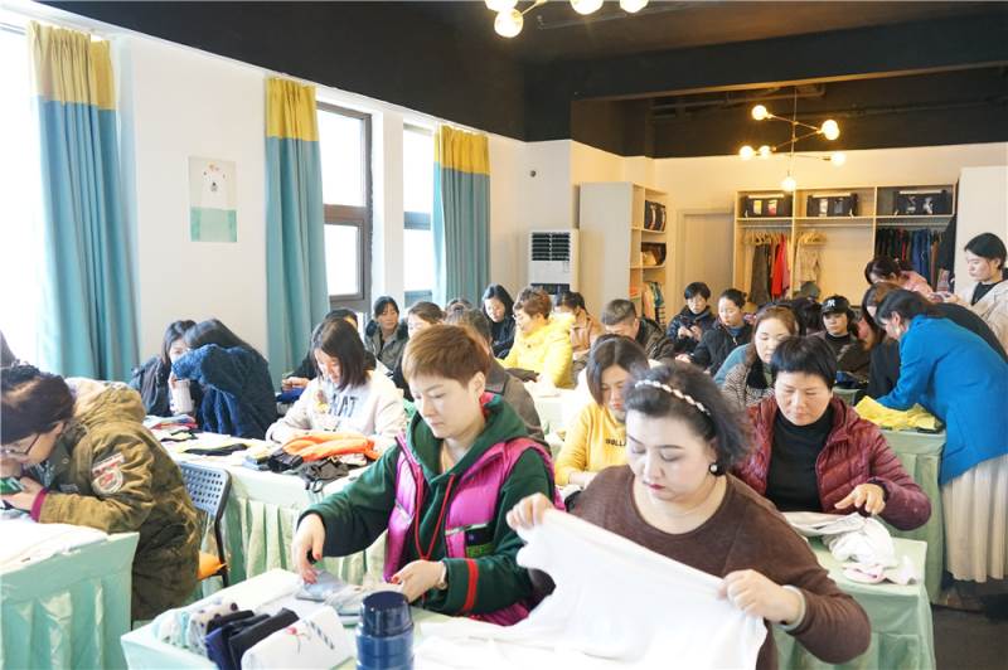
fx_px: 783
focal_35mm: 28
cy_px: 335
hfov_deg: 65.5
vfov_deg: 46.3
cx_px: 504
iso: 4000
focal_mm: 28
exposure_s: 1/80
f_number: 4.5
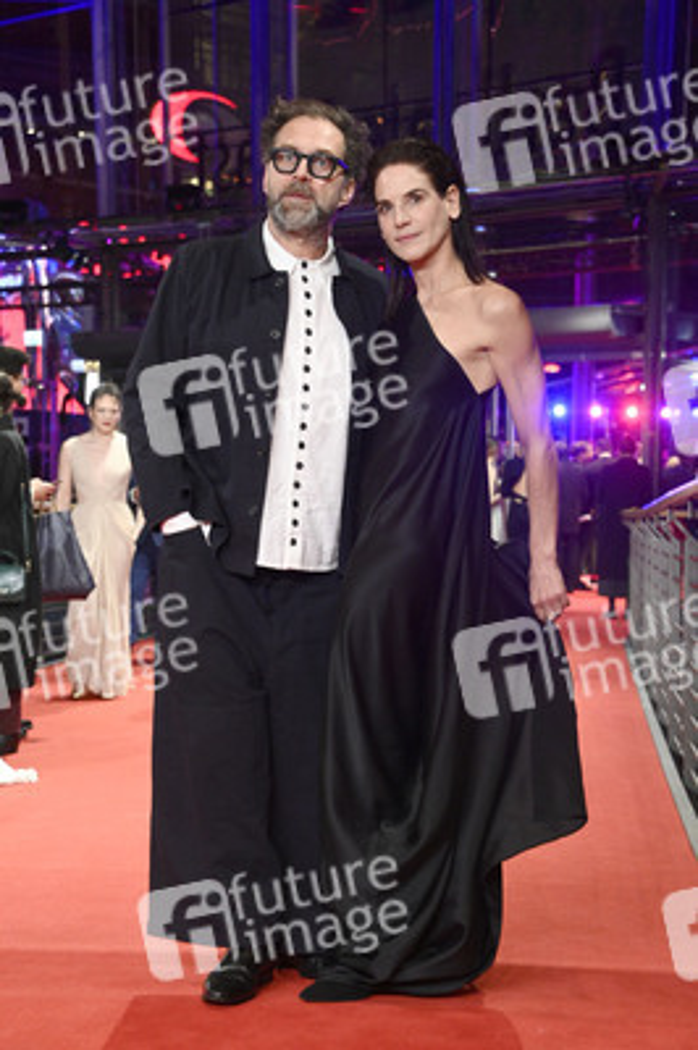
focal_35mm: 68
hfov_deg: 20.0
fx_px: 1981
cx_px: 349
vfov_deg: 29.7
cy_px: 525
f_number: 5.6
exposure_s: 1/200
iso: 5000
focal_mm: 68
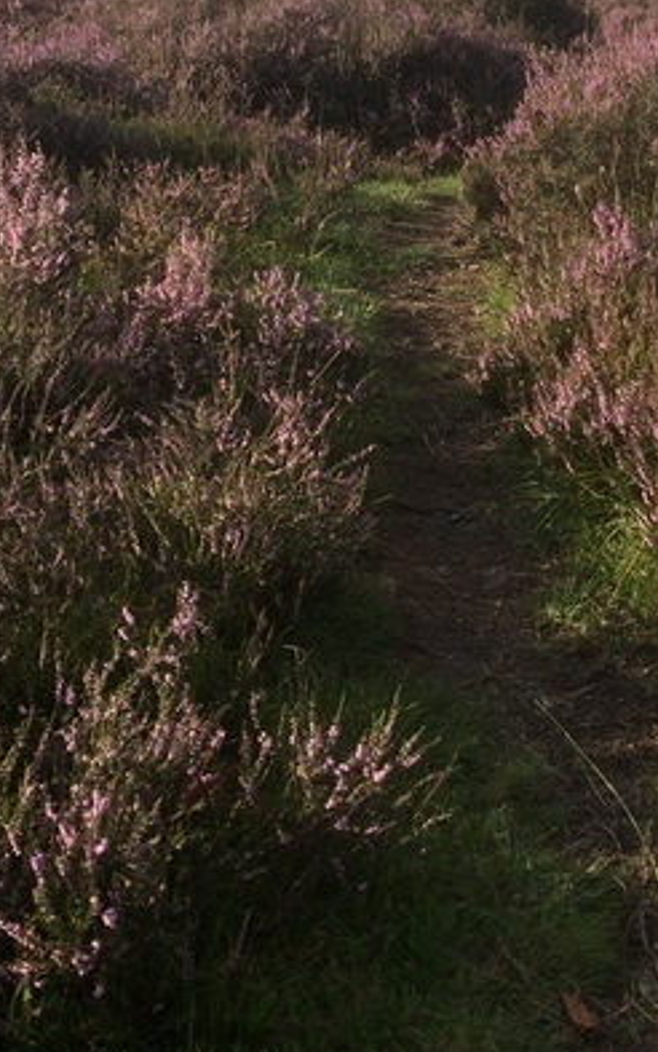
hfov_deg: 21.1
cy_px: 59
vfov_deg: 31.9
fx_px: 1720
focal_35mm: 60
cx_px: 623
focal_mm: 4.15
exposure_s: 1/1368
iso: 32
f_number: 2.2
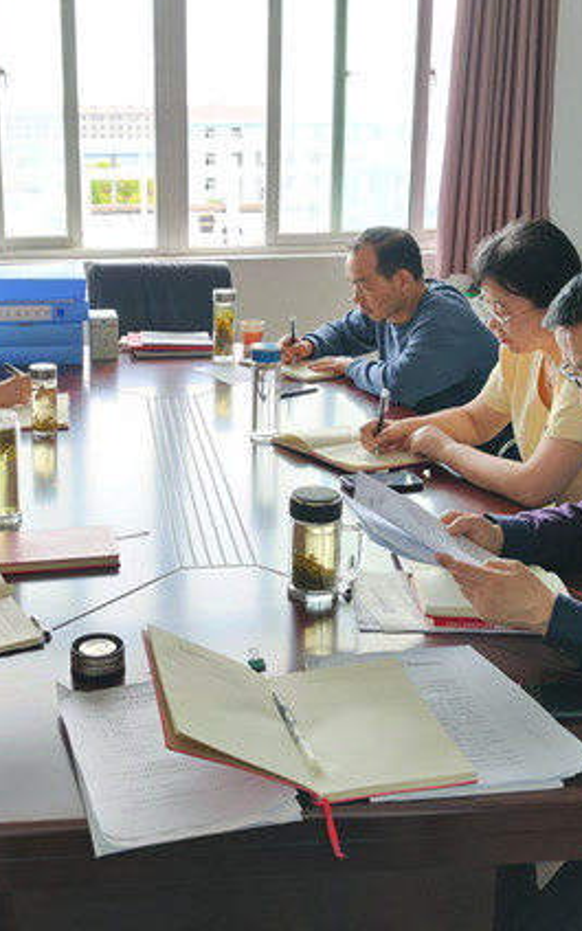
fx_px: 1066
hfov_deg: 30.3
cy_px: 366
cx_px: 187
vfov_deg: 46.9
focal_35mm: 42
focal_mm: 4.68
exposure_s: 1/50
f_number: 1.8
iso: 62
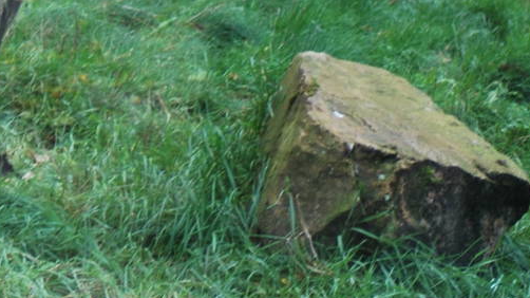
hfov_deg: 6.1
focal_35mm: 351
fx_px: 4931
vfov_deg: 3.4
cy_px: -213
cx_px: -248
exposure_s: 1/125
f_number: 4
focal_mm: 70
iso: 220
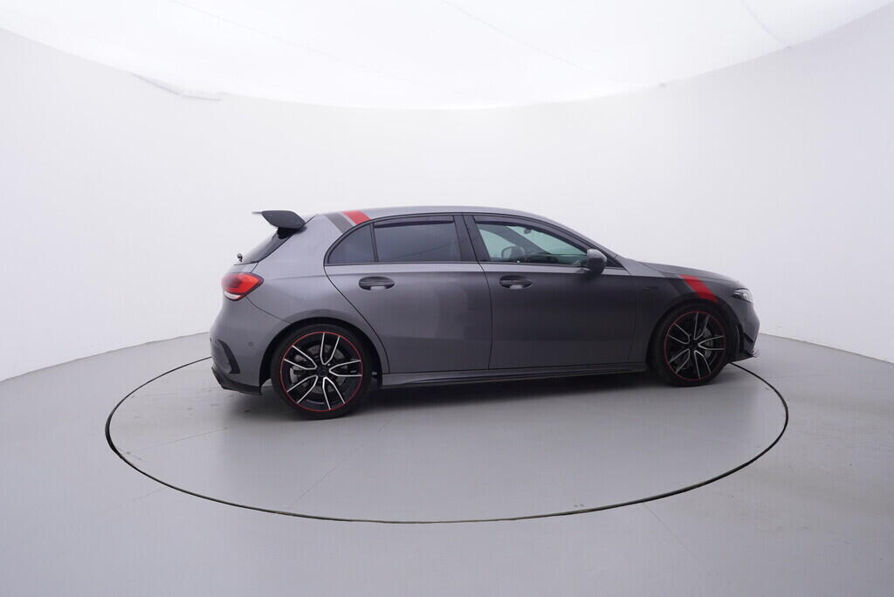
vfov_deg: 56.2
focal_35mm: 22
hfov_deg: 77.3
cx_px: 447
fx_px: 559
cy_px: 298
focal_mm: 15
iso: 200
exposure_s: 1/80
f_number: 5
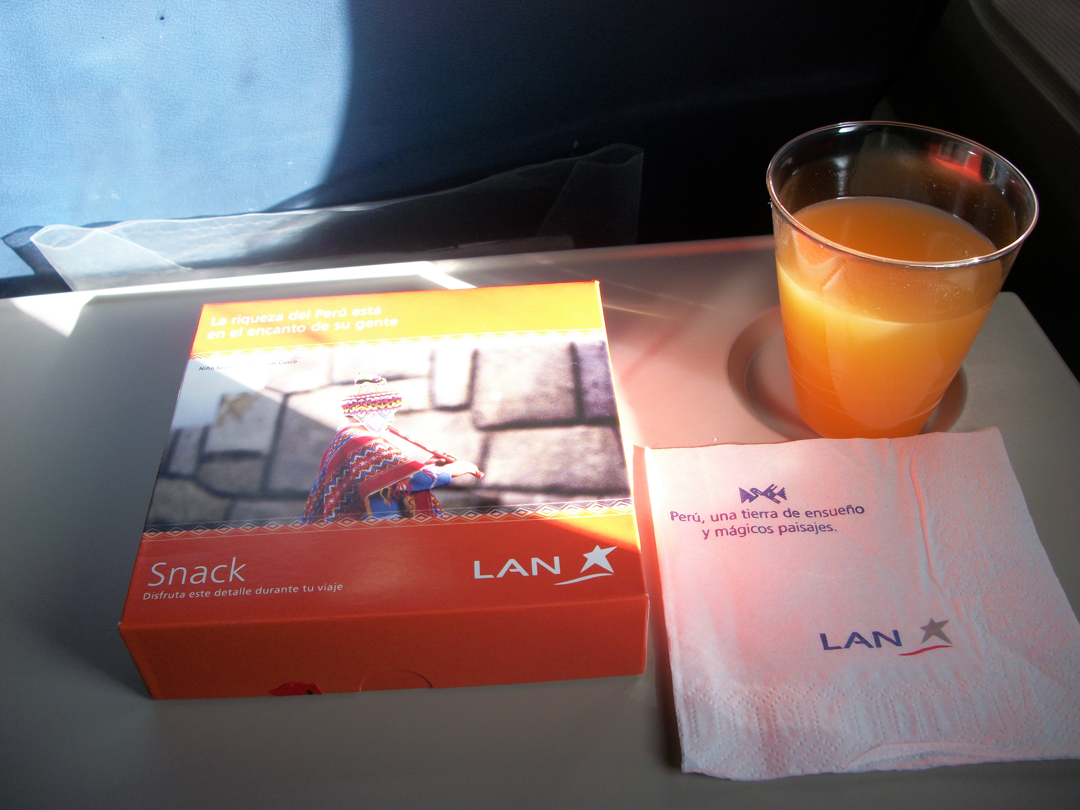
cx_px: 540
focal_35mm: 35
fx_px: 1092
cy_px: 405
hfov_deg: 52.6
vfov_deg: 40.7
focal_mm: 6.3
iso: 80
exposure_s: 1/125
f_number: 3.1
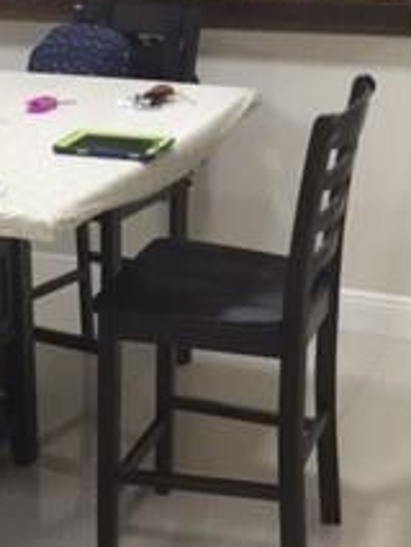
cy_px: 87
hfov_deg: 17.0
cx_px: 180
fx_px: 1376
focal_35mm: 87
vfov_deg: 22.1
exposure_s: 1/30
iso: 125
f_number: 2.2
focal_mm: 4.15
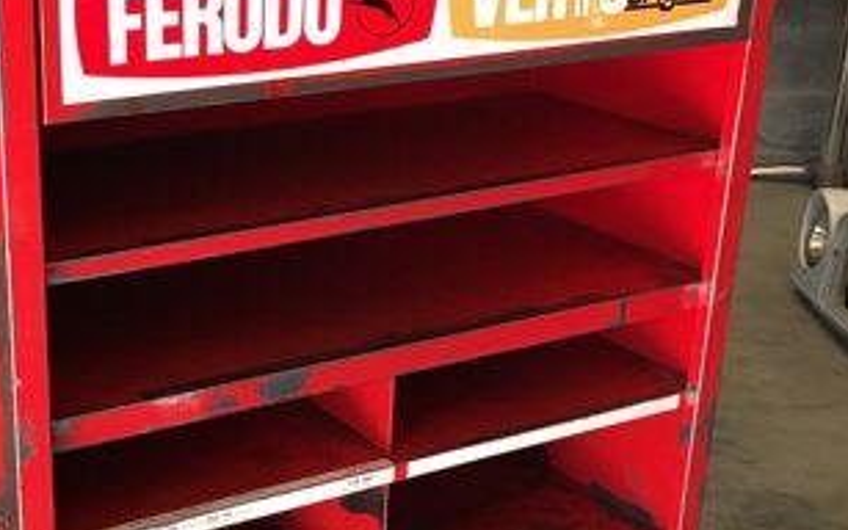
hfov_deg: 31.5
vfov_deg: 20.2
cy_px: 375
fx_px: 1479
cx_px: 235
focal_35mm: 64
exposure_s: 1/17
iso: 40
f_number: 2.2
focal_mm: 4.15
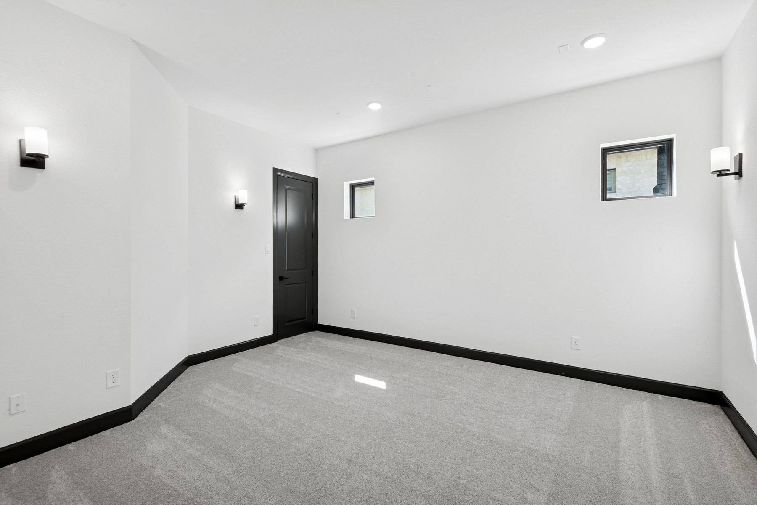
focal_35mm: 16
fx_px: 337
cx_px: 378
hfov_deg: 96.7
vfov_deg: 73.8
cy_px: 252
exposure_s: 1/6
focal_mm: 16
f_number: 9
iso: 160
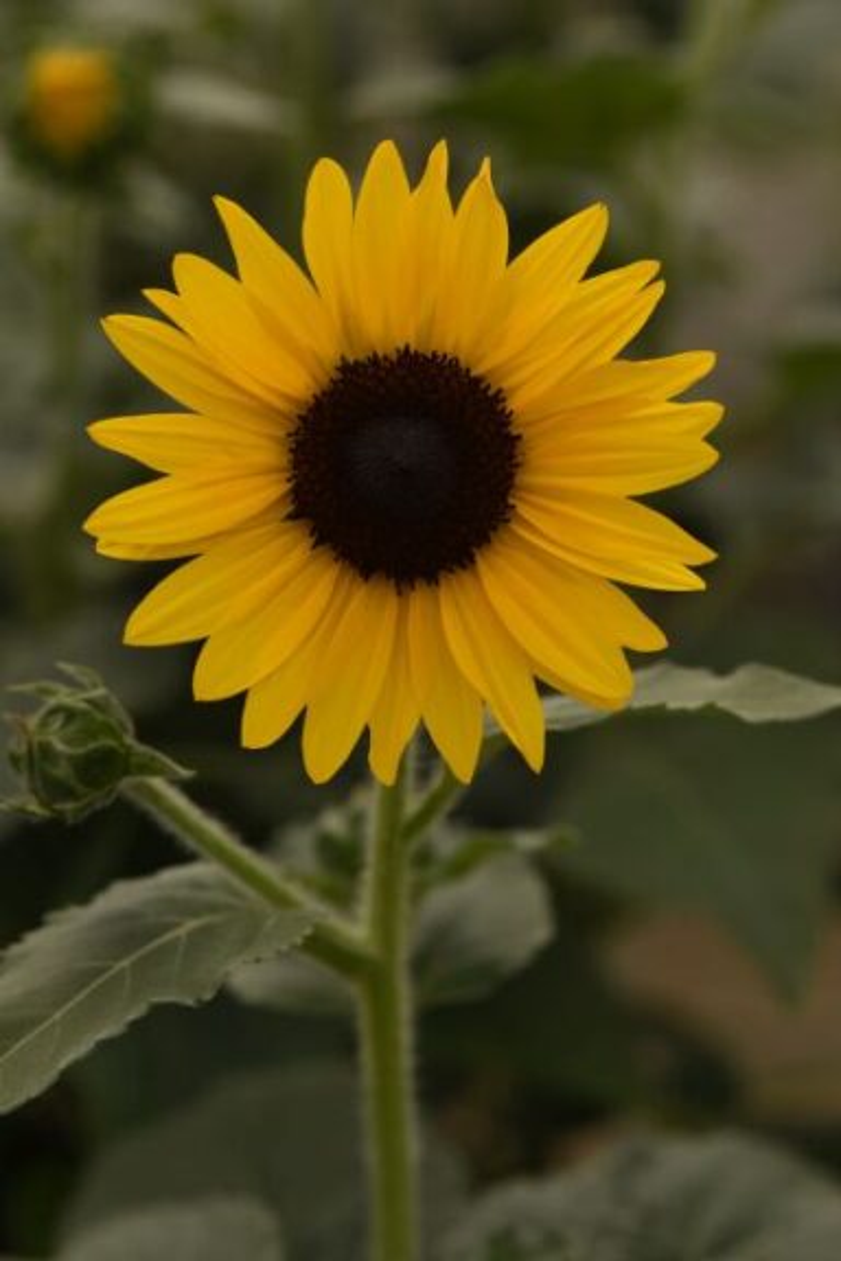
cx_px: 420
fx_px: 3679
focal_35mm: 105
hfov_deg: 13.0
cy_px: 630
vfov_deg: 19.5
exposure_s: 1/1250
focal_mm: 105
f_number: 5.6
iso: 400
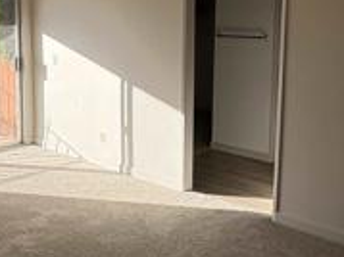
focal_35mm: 50
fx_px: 497
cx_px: 131
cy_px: 81
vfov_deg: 28.8
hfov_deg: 38.0
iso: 50
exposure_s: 1/596
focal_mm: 2.22
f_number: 2.2
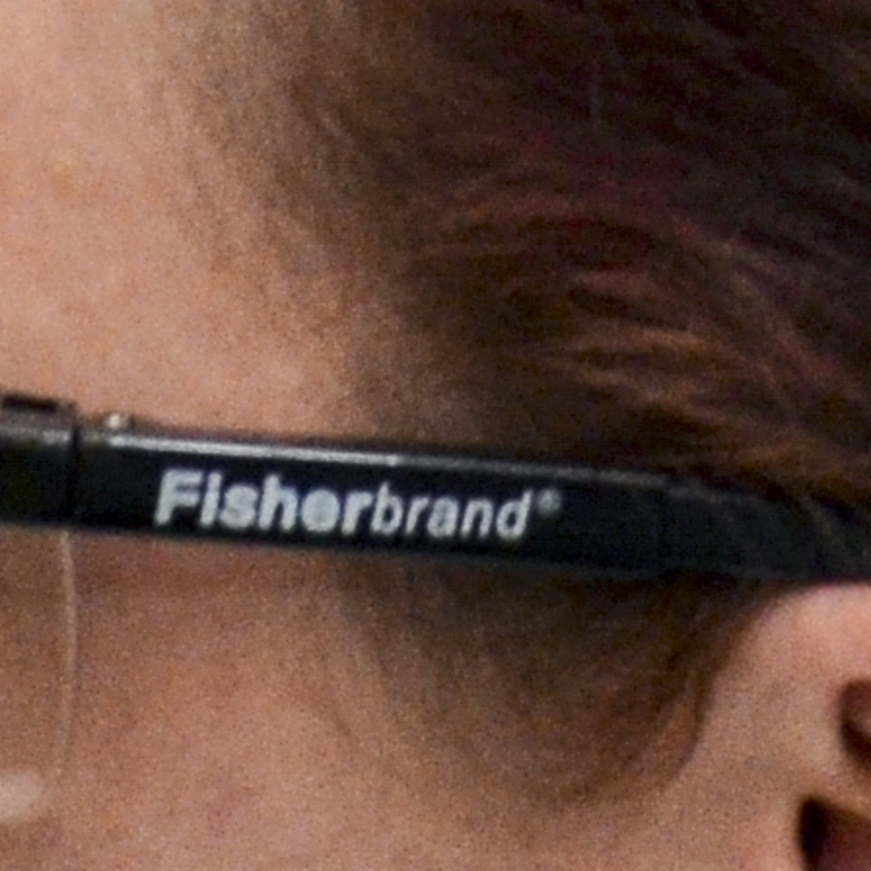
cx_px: -1524
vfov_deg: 5.1
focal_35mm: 336
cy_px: 1794
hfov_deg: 5.0
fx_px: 9565
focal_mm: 24
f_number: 7.1
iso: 800
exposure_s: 1/100
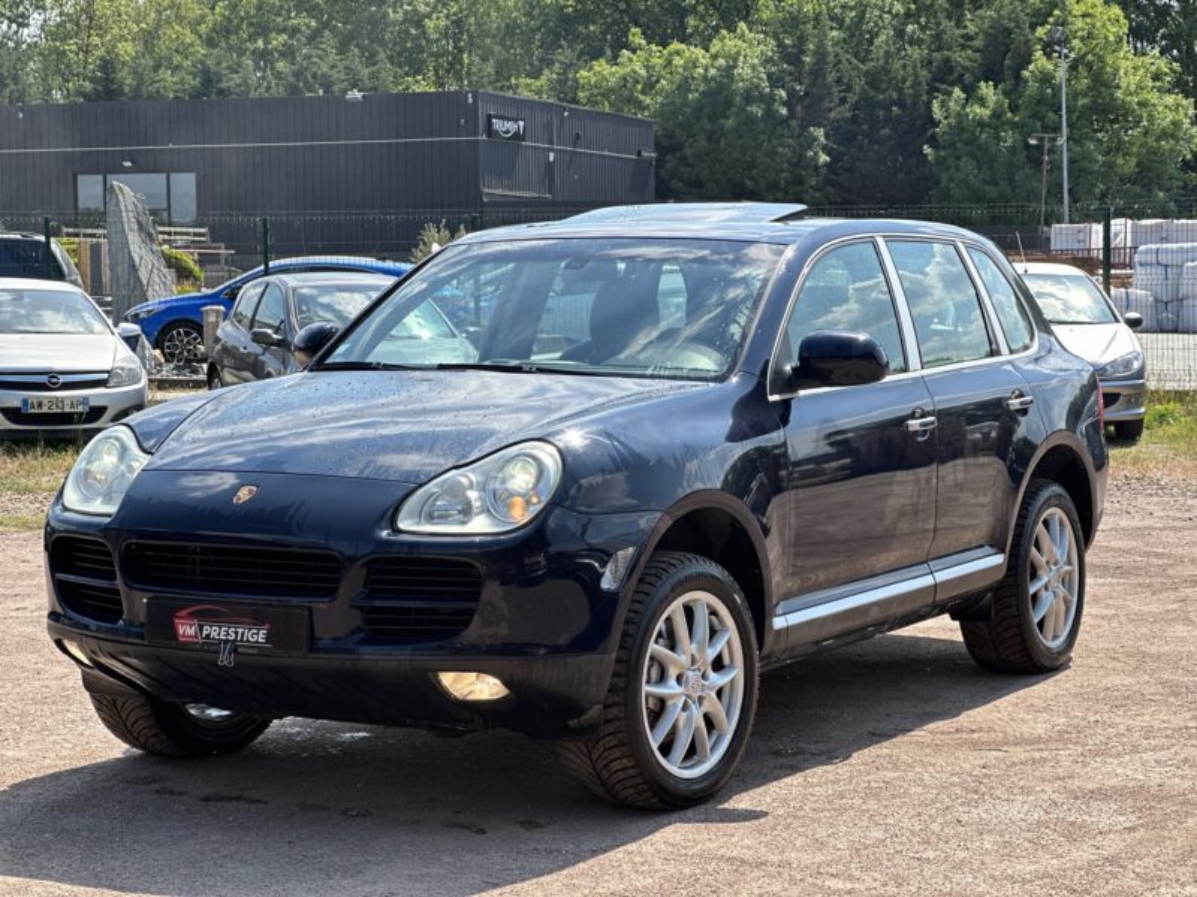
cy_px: 448
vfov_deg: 19.1
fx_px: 2663
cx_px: 598
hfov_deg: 25.3
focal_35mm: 77
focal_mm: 9
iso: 32
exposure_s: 1/436
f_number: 2.8
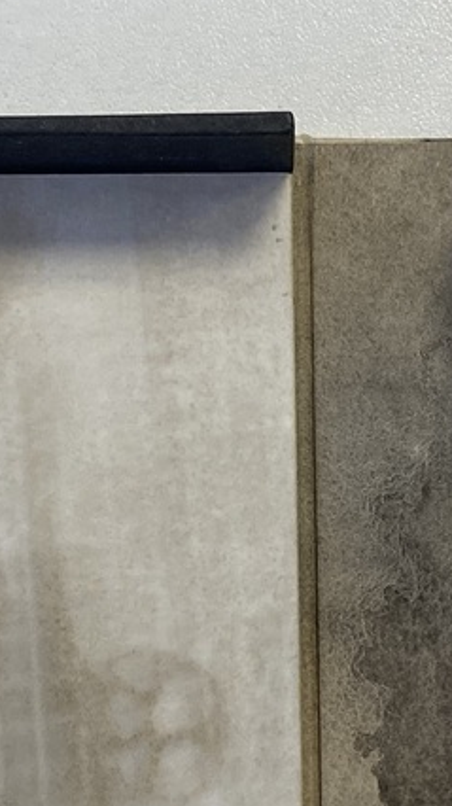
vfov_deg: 24.4
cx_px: 367
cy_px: 645
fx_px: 1836
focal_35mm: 86
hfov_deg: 14.0
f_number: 1.8
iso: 80
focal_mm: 3.99
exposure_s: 1/121
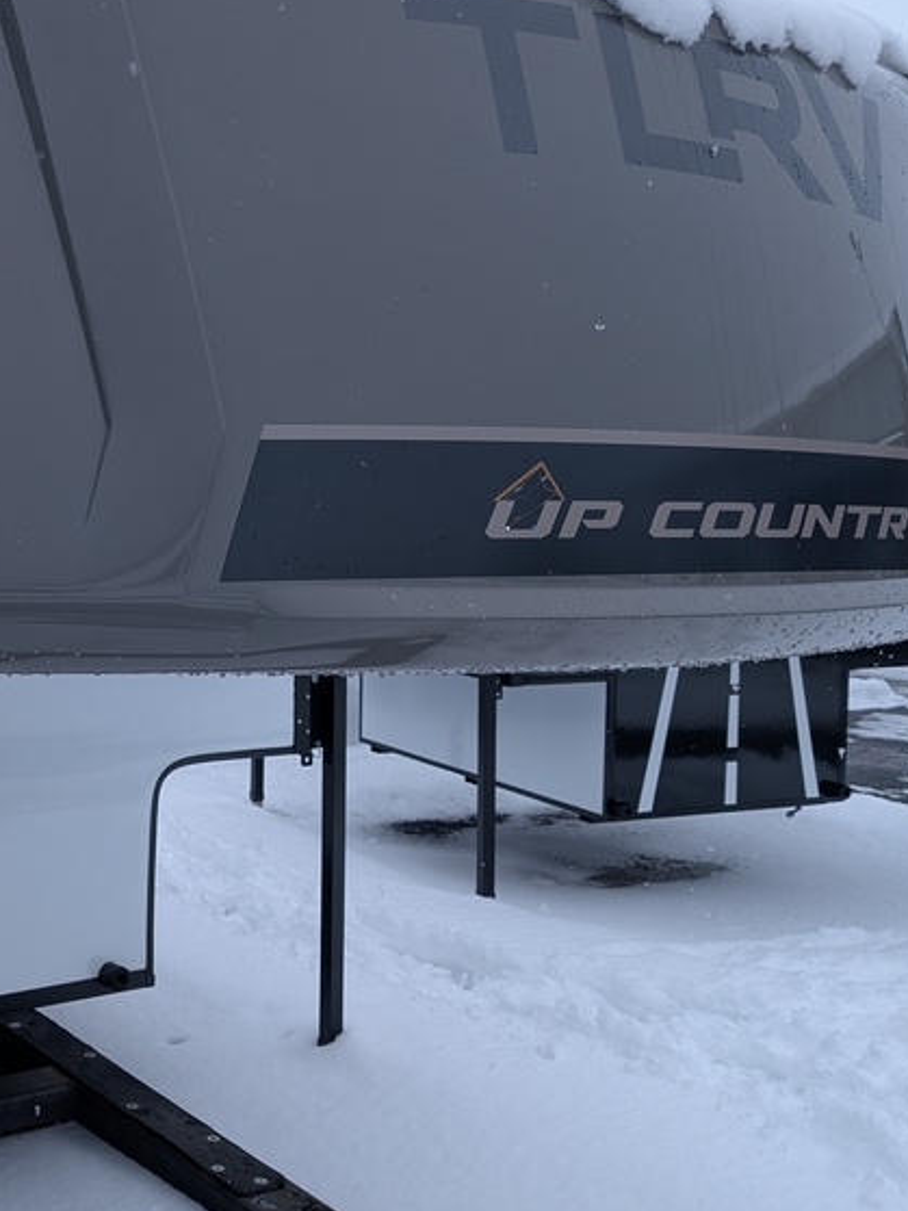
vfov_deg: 42.9
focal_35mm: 44
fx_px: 1539
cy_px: 557
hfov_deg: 31.4
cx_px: 104
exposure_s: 1/1323
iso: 21
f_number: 1.68
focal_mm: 6.9
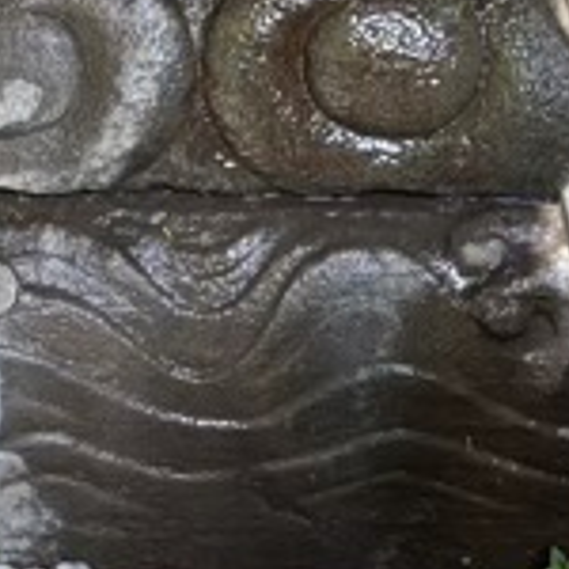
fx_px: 1990
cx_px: 186
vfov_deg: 14.9
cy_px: -340
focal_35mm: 107
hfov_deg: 16.2
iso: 80
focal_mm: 5.96
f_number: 1.6
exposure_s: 1/121
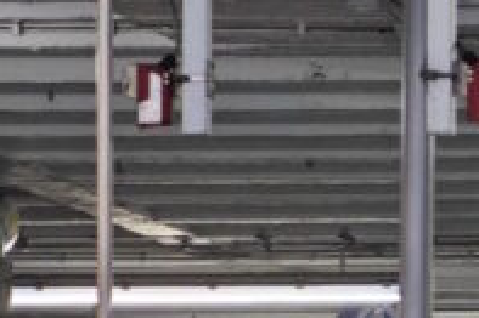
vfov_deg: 3.4
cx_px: 1145
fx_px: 5384
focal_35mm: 405
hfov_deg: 5.0
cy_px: 408
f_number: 1.8
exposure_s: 1/100
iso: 160
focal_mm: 12.28
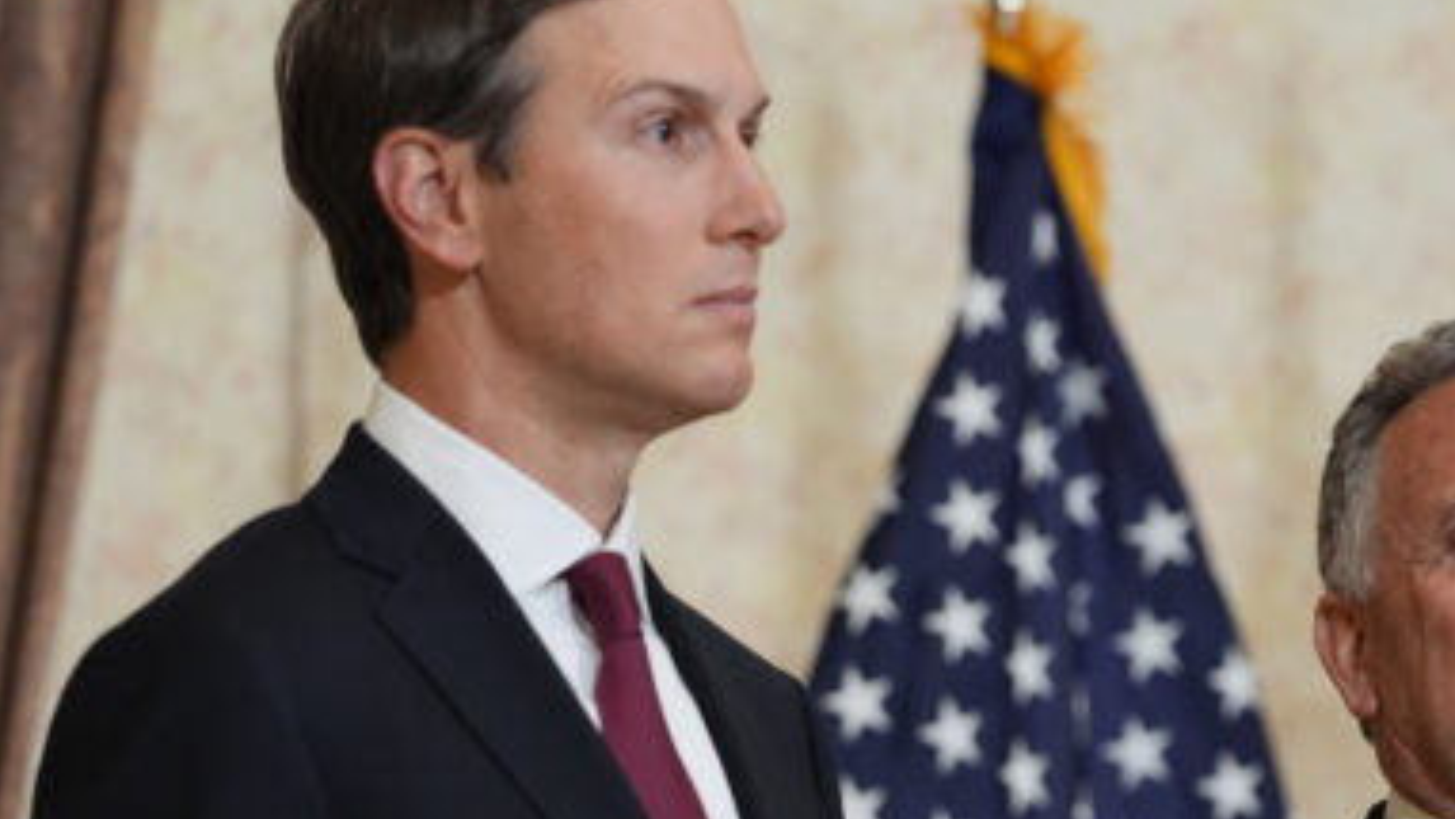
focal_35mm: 273
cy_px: 712
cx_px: 956
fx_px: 10534
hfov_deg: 7.9
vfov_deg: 4.4
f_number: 3.2
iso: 3200
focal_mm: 143
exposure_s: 1/500
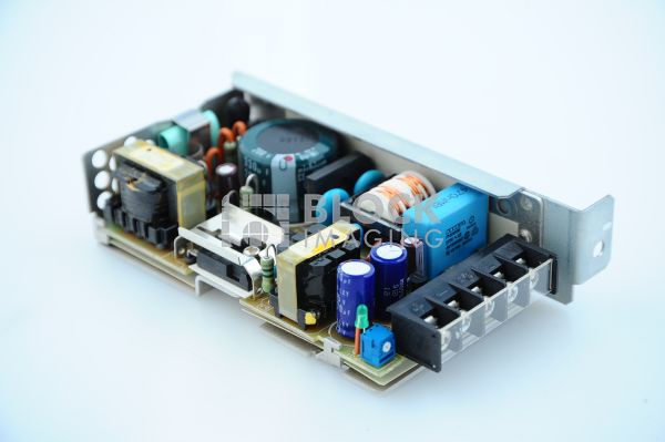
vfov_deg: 12.4
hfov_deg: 18.6
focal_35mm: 110
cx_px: 332
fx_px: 2030
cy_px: 221
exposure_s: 1/100
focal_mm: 110
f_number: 8
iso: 800
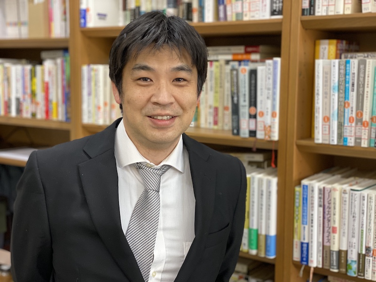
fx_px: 565
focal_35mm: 52
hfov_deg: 36.8
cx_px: 188
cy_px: 141
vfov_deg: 28.0
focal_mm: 6
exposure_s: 1/100
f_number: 2
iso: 200
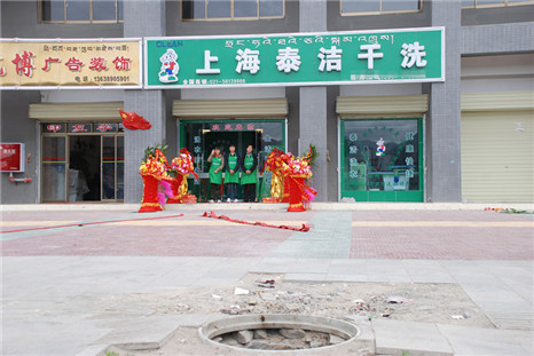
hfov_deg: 42.3
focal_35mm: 46
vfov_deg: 29.0
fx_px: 690
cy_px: 178
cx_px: 267
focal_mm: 31
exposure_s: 1/250
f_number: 8
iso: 200
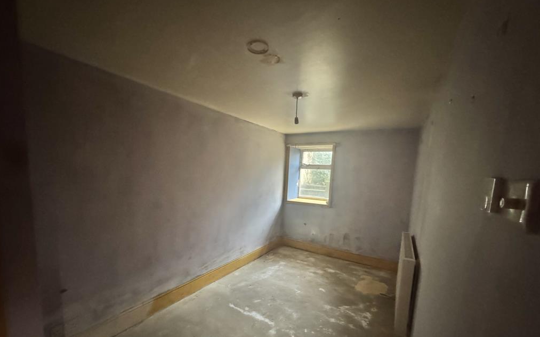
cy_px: 199
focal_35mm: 15
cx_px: 269
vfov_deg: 74.1
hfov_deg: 101.5
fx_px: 221
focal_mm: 2.22
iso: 1250
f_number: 2.2
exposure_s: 1/40
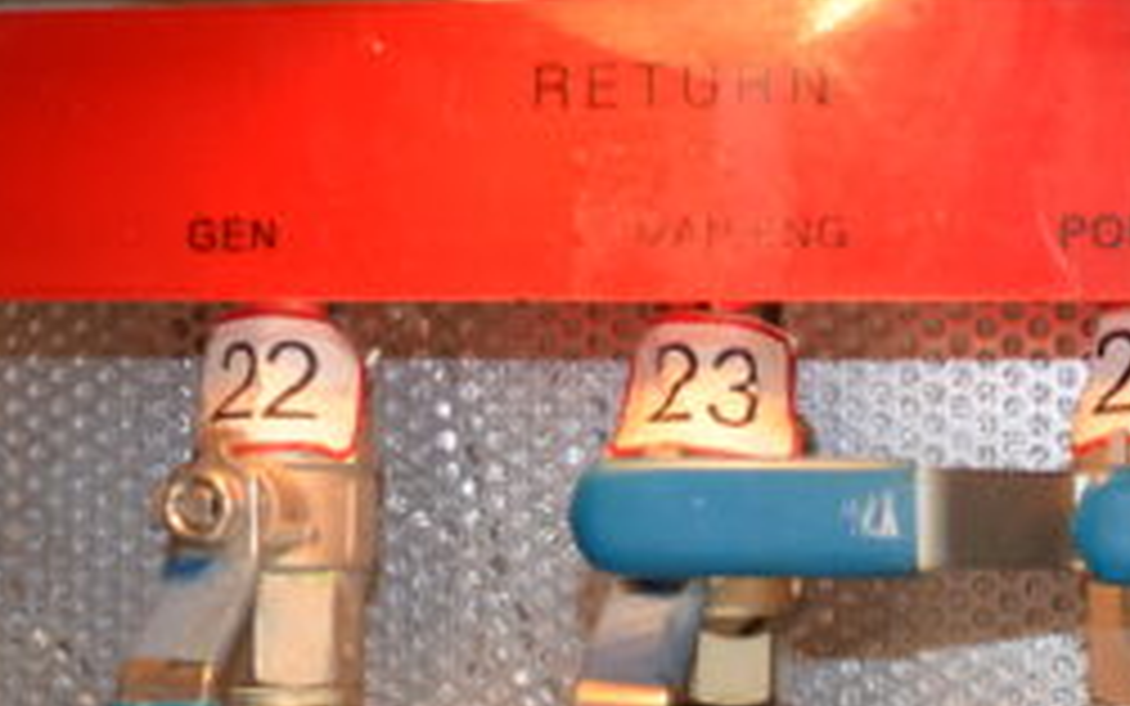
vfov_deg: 11.5
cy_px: 800
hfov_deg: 18.5
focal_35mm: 112
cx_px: 833
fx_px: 3450
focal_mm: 18
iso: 720
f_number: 3.5
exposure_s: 1/60
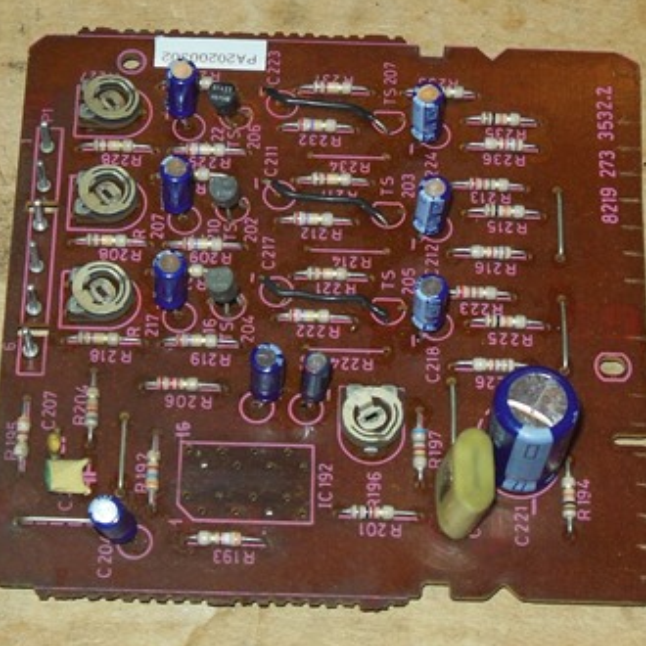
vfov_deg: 28.6
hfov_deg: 28.6
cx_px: 276
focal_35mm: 60
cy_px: 319
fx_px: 1267
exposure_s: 1/60
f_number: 4
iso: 125
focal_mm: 8.9
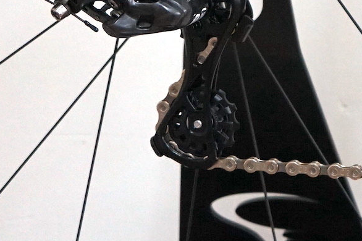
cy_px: -128
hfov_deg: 12.4
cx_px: 607
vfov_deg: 8.7
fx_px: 1548
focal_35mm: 154
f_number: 4.5
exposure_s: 1/160
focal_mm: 41
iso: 2000
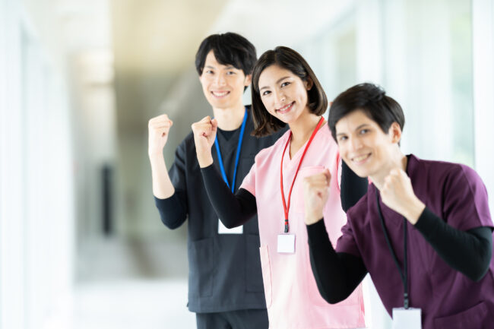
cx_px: 247
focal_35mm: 135
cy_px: 164
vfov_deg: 10.2
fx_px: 1852
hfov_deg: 15.2
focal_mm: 135
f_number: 1.8
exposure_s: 1/1000
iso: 200
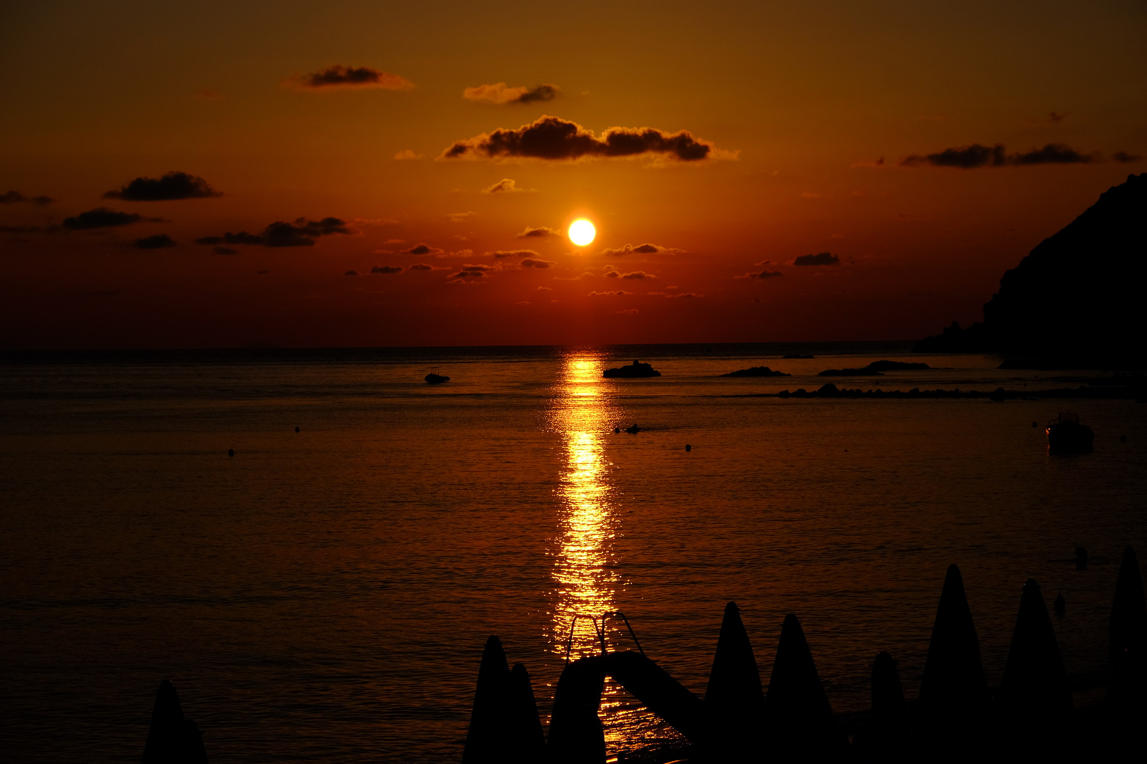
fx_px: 2644
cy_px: 382
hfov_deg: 24.5
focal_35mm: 83
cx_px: 574
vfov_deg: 16.5
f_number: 7.1
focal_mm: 55
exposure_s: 1/4000
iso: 200
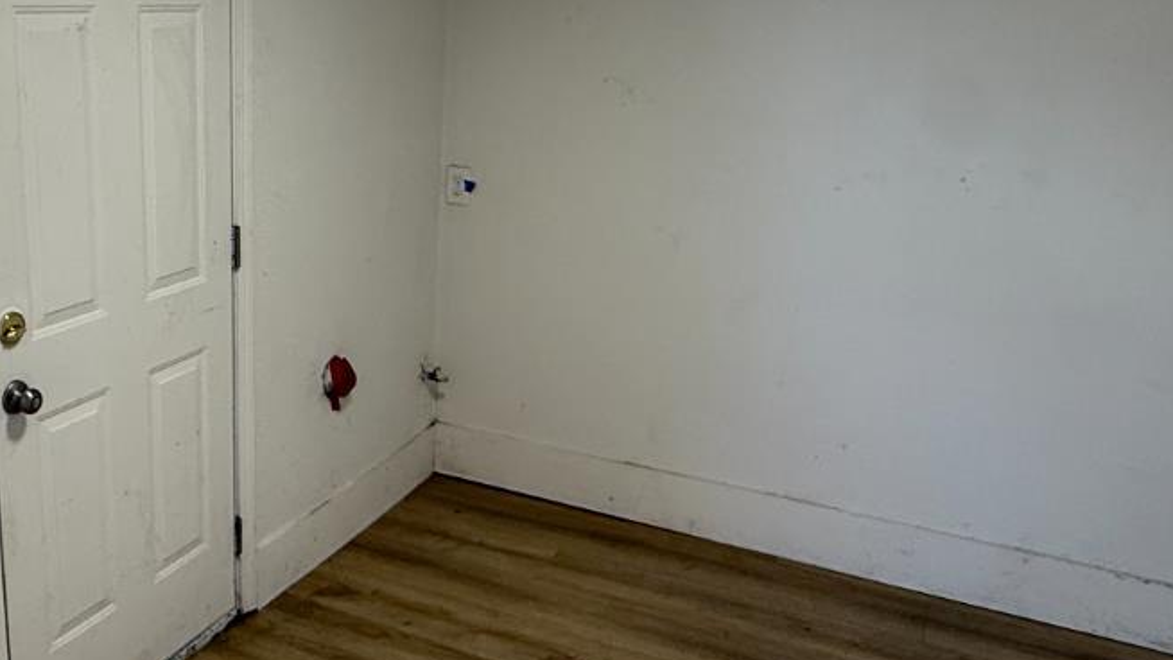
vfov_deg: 33.7
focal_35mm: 35
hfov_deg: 53.0
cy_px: 288
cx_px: 239
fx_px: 1089
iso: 125
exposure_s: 1/120
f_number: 2.2
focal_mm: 2.22
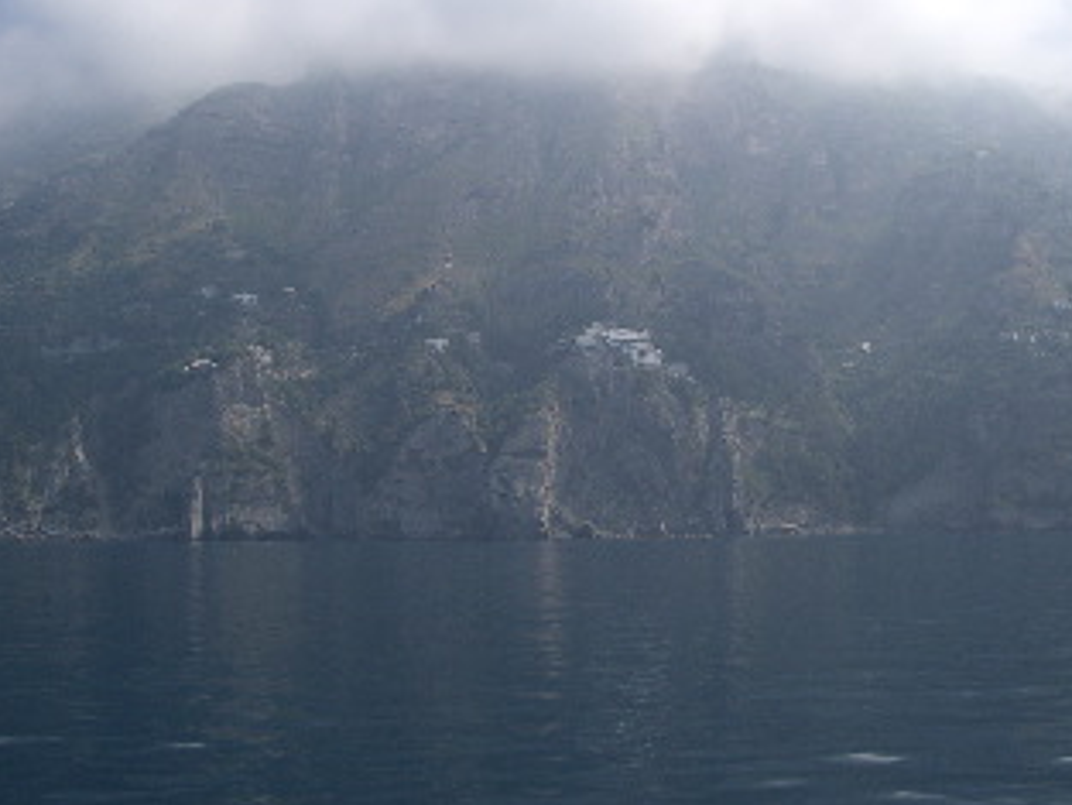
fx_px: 1456
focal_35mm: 47
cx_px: 514
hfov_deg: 40.4
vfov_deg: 30.8
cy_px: 334
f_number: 4.3
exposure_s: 1/640
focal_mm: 5.8
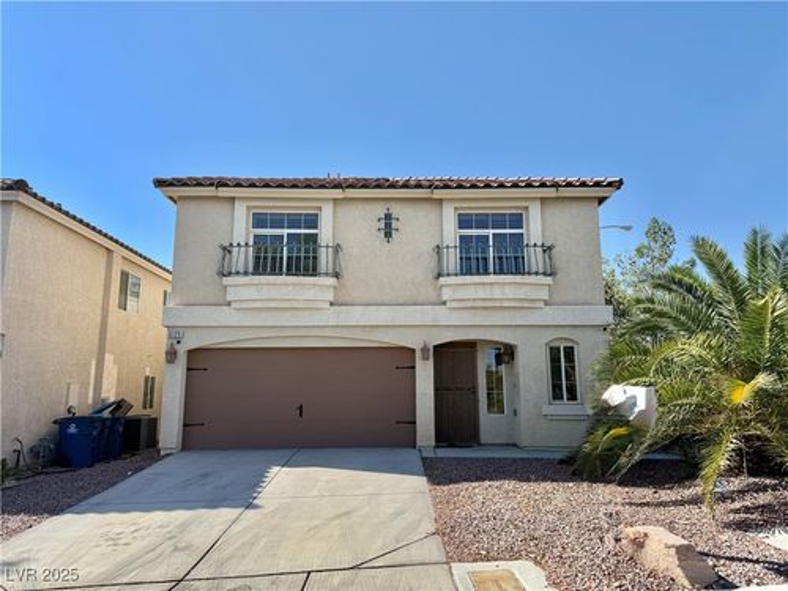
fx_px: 546
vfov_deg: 56.8
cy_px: 296
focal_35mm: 24
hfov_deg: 71.6
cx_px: 394
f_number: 1.78
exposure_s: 1/4975
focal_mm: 6.76
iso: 80
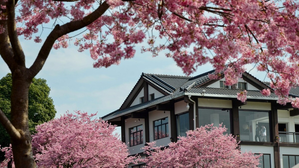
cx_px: 150
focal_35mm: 134
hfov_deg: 16.1
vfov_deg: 9.1
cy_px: 86
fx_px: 1059
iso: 200
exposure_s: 1/800
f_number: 8
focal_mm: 85
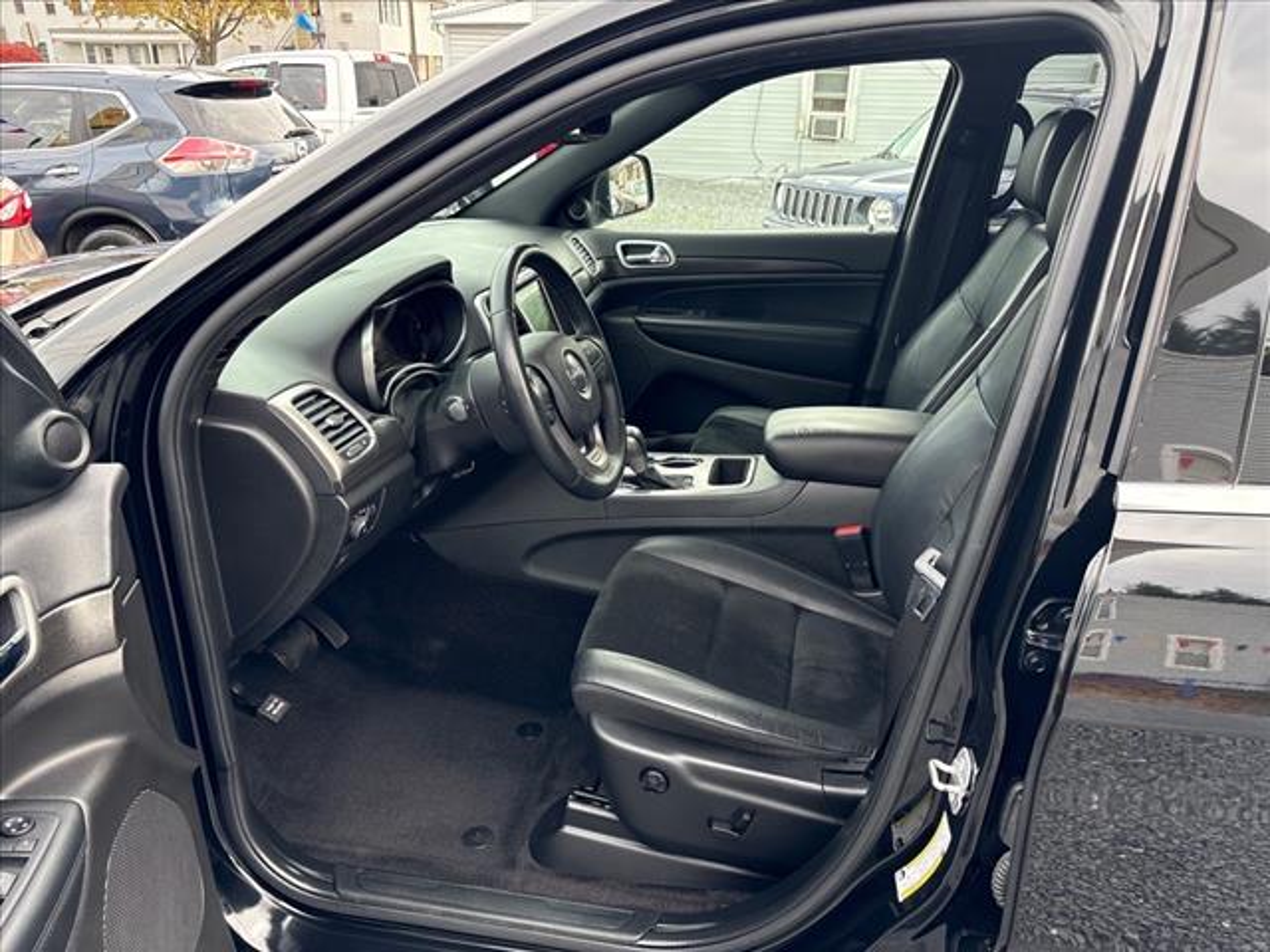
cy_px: 476
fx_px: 954
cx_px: 635
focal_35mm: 26
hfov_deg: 67.3
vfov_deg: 53.1
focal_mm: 5.96
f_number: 1.6
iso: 125
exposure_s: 1/241
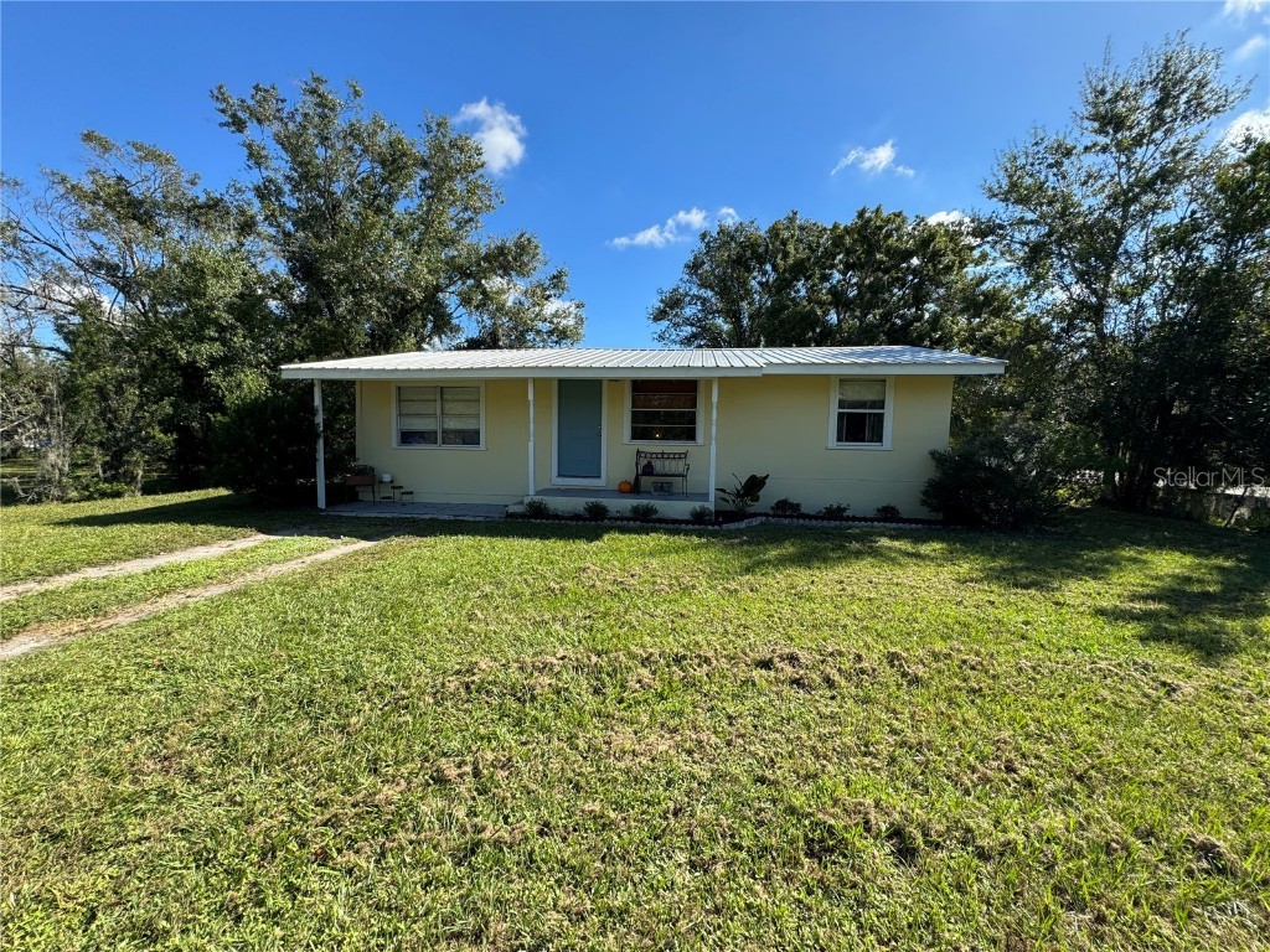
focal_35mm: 14
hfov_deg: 102.1
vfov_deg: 85.7
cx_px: 635
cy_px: 476
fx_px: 514
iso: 40
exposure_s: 1/812
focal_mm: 2.22
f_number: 2.2
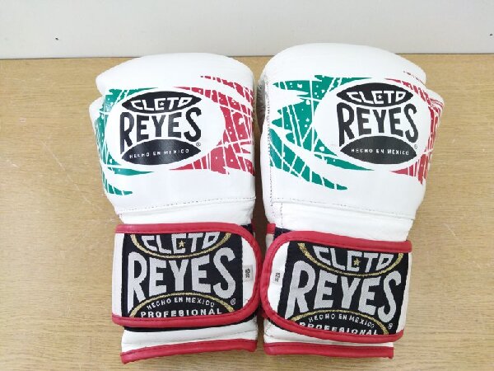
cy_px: 186
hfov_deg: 65.3
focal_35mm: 27
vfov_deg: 51.4
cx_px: 247
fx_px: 385
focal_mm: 4.71
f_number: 1.79
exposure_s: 1/300
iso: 409
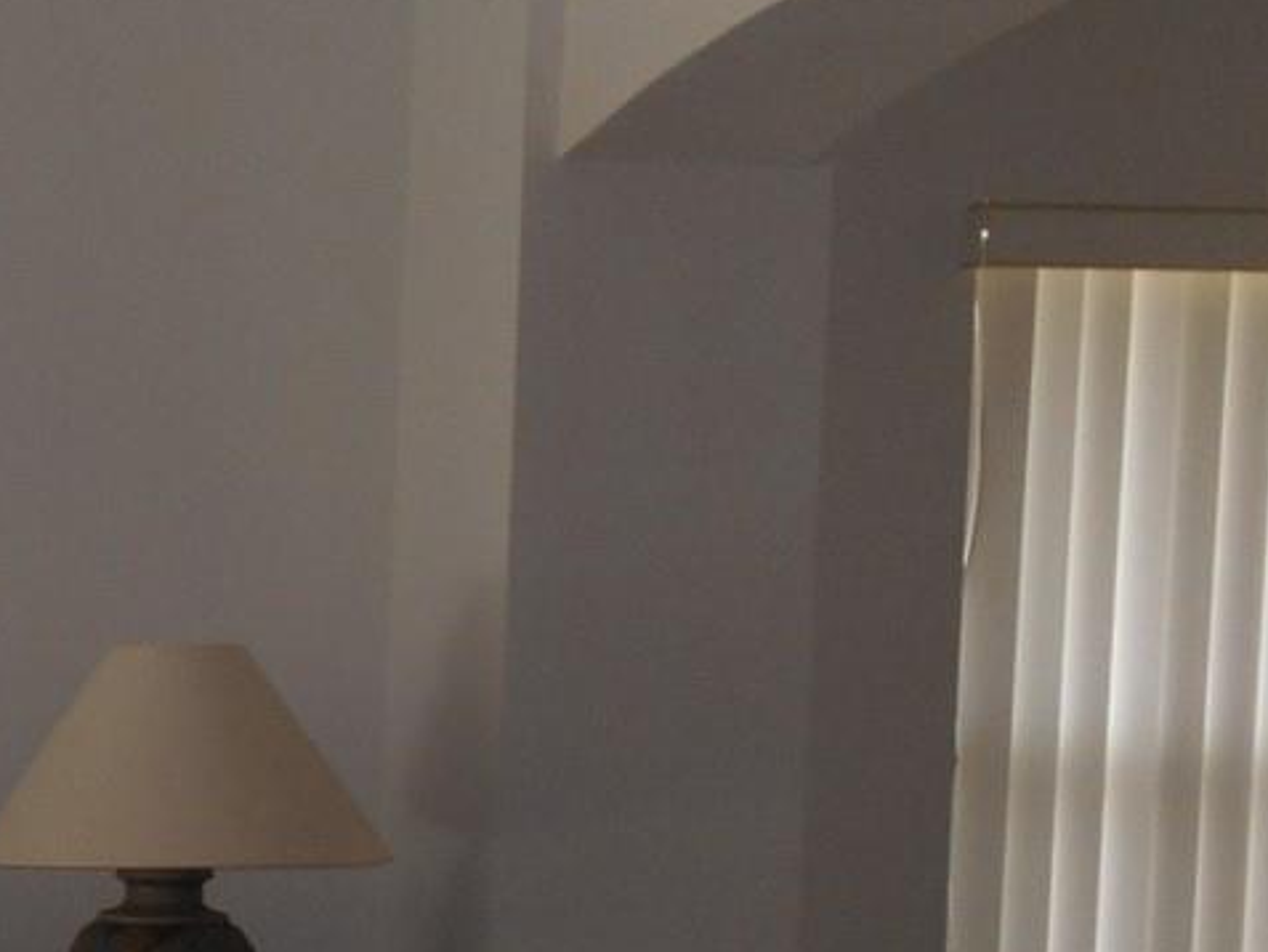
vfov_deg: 14.0
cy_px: 981
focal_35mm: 104
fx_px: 3811
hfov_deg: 16.6
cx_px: -797
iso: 100
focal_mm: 5.5
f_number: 3.6
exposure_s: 1/25
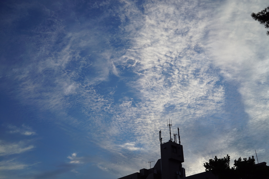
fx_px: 262
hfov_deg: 54.4
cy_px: 90
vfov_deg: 37.9
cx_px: 134
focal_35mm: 35
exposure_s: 1/100
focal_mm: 35
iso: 100
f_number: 9
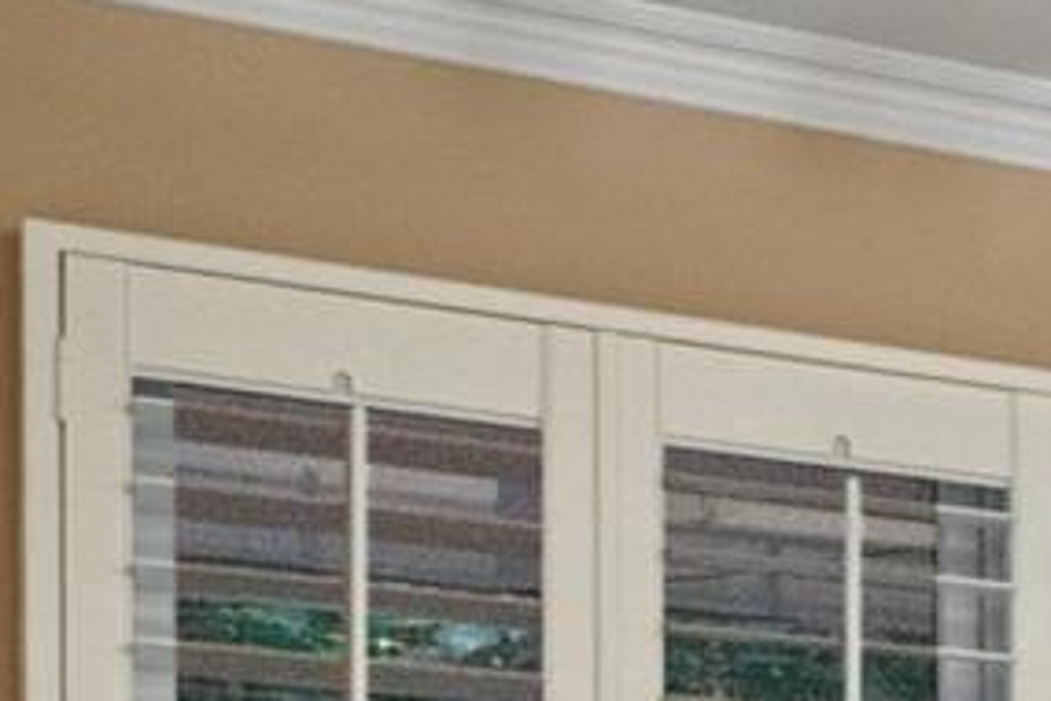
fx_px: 3357
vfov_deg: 11.0
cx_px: 2887
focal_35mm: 115
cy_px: 1330
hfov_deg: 12.0
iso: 2500
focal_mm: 16
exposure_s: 1/10
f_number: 5.6
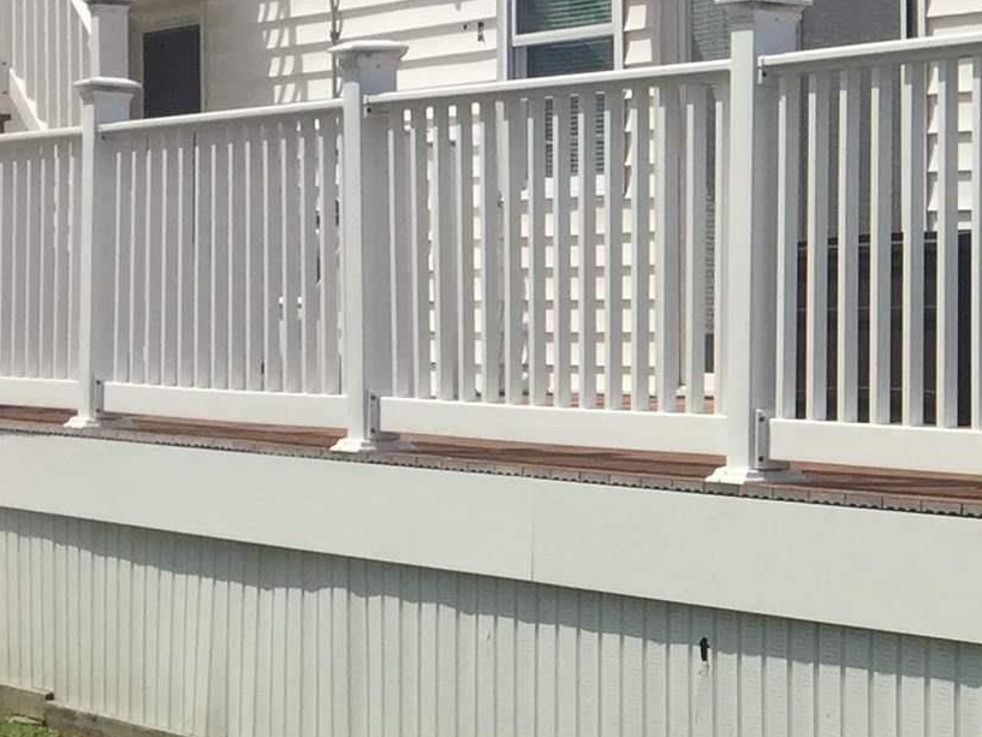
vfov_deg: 13.6
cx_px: 1458
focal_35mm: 109
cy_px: 379
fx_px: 3093
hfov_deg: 16.5
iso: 32
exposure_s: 1/3300
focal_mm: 4.15
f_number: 2.2
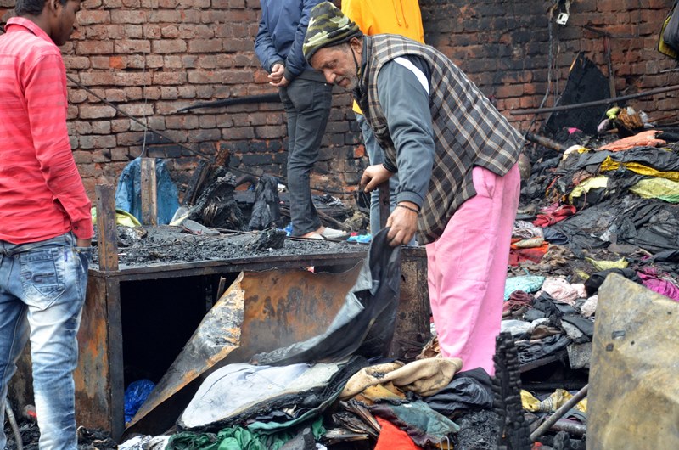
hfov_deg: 18.2
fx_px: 2118
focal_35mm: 112
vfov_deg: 12.1
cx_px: 340
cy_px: 225
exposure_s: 1/200
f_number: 7.1
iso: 1100
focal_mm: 75
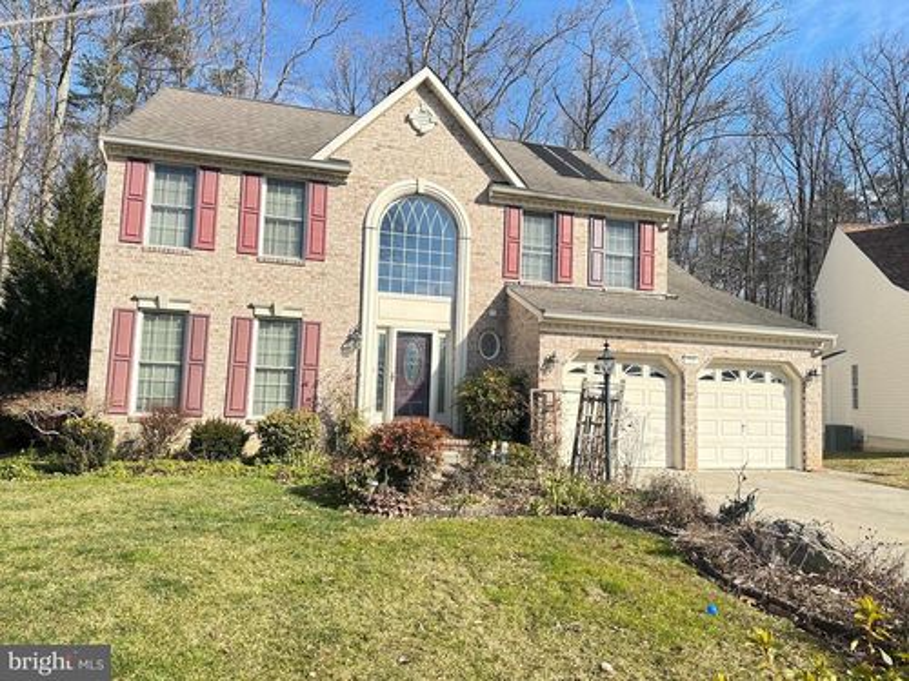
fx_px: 630
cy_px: 340
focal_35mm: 24
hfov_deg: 71.6
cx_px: 454
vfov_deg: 56.8
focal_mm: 6.86
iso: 80
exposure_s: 1/1339
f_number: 1.78
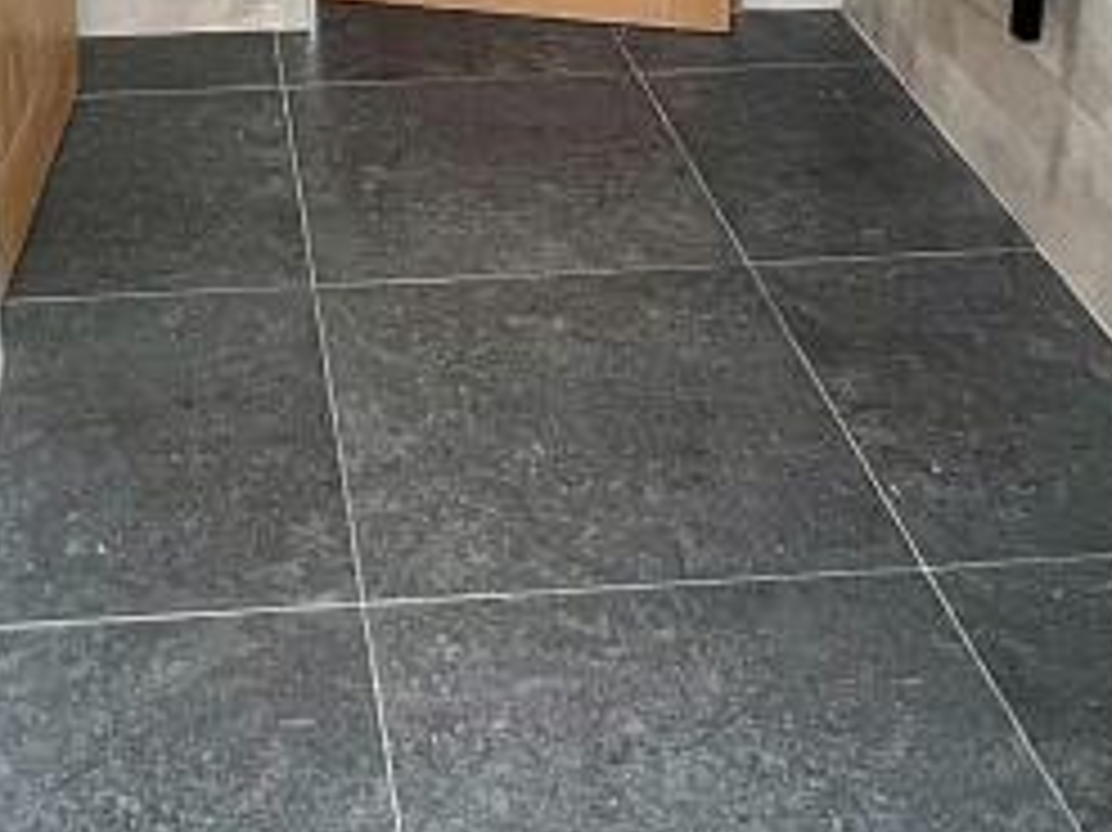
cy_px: -234
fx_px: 1734
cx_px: 279
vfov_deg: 23.9
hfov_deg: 34.8
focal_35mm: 54
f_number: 1.8
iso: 160
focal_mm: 1.57
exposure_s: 1/99
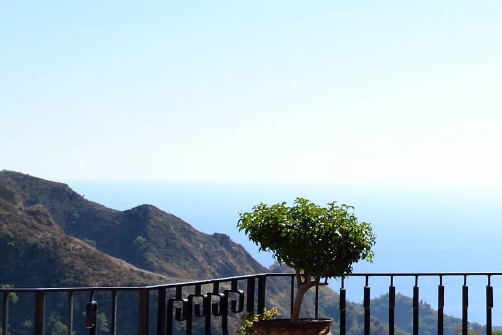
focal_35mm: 97
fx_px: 1353
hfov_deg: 19.1
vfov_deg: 14.0
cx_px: 691
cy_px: 38
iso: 100
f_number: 8
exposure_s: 1/250
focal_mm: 22
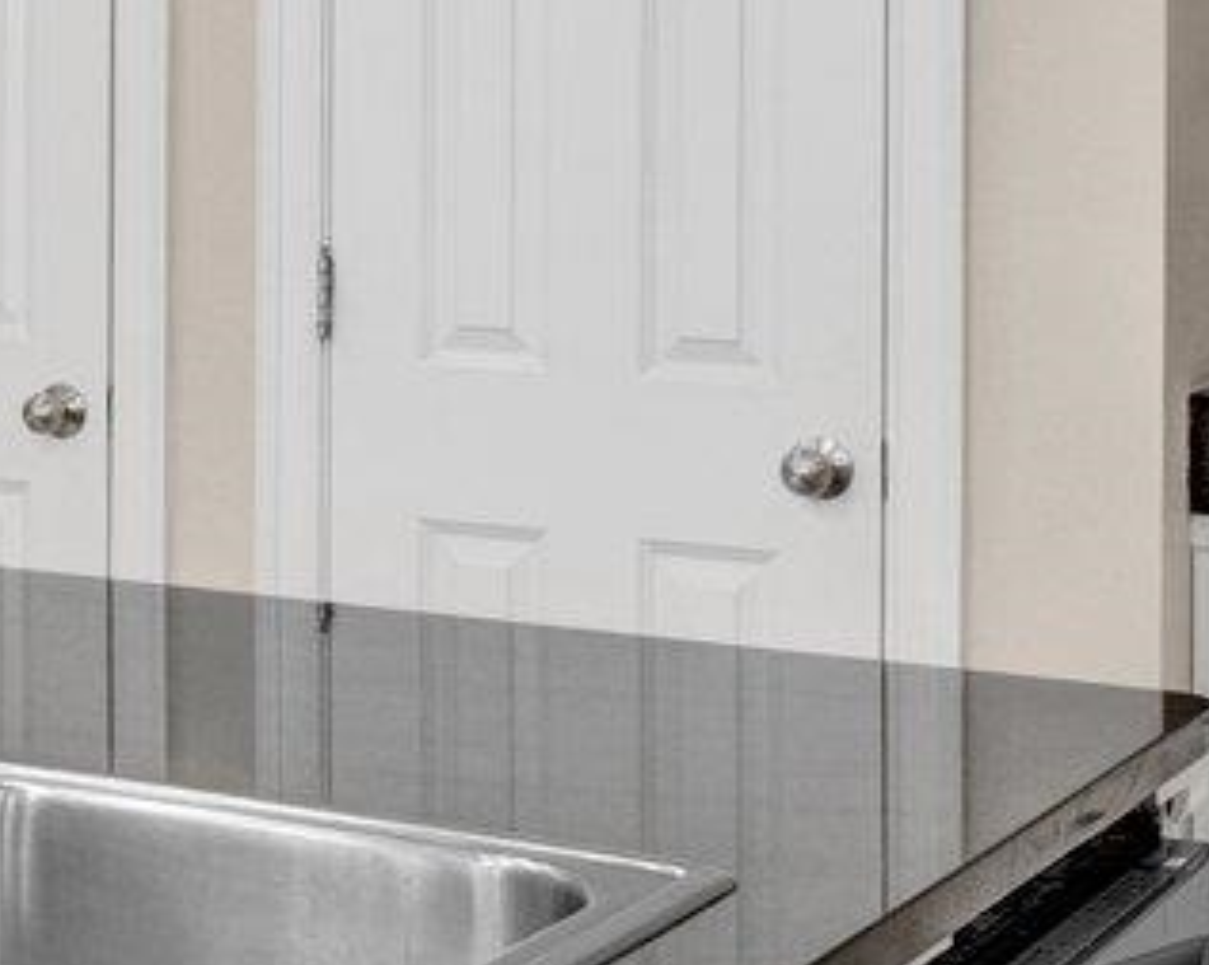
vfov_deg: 16.8
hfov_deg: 18.8
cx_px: -610
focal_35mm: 90
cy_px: 59
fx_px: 3212
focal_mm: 14.8
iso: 400
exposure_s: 1/13
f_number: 8
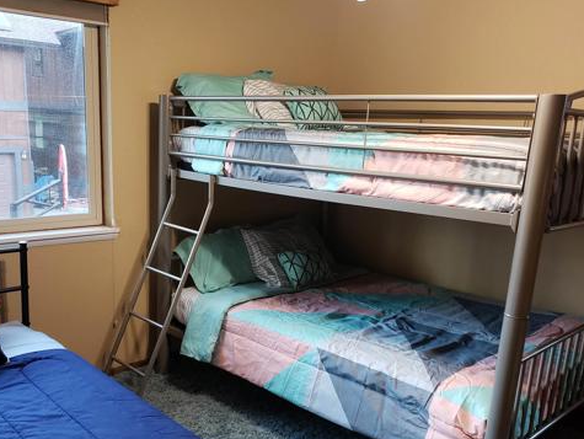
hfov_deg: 52.3
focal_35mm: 35
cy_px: 273
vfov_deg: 40.5
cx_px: 240
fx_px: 591
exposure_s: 1/40
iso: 320
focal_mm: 4.3
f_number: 1.5
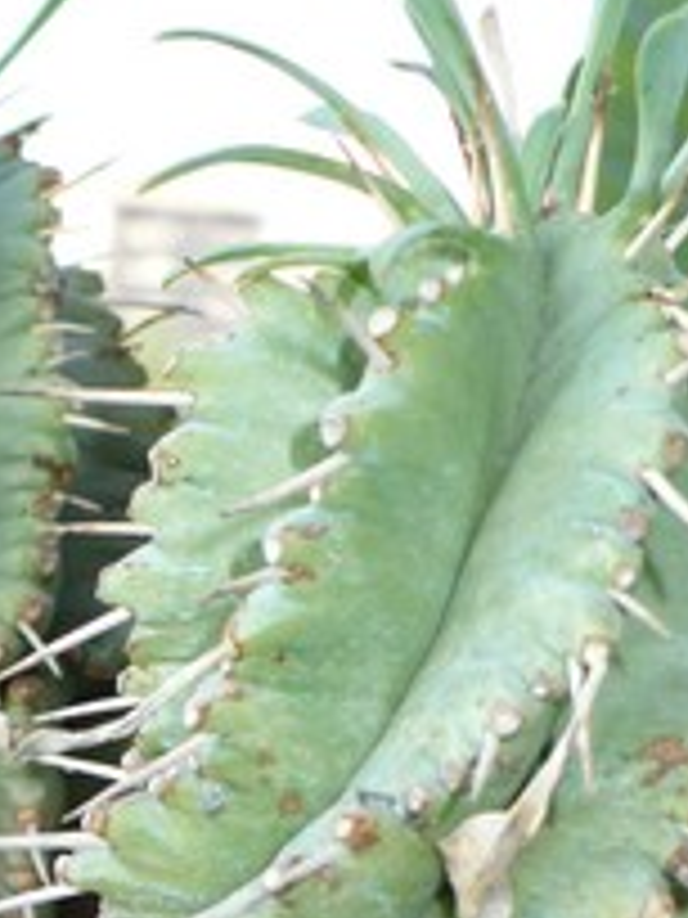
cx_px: -121
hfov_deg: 13.2
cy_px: 1080
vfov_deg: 17.3
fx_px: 2889
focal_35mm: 109
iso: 100
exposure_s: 1/160
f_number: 2.8
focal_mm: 6.1
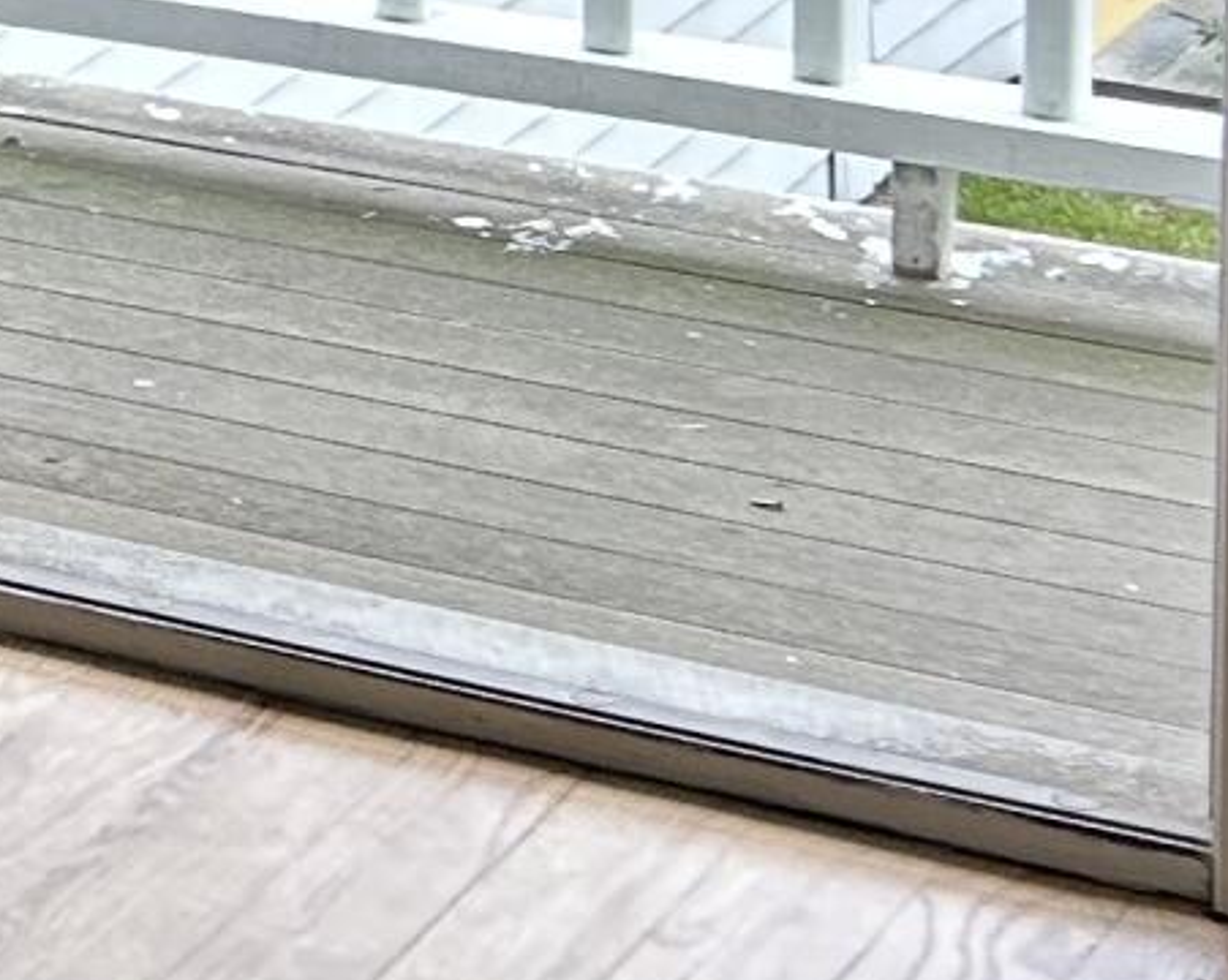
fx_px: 6137
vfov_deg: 8.8
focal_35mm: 169
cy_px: -795
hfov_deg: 9.0
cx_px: -2557
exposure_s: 1/170
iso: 50
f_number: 1.5
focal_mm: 5.7
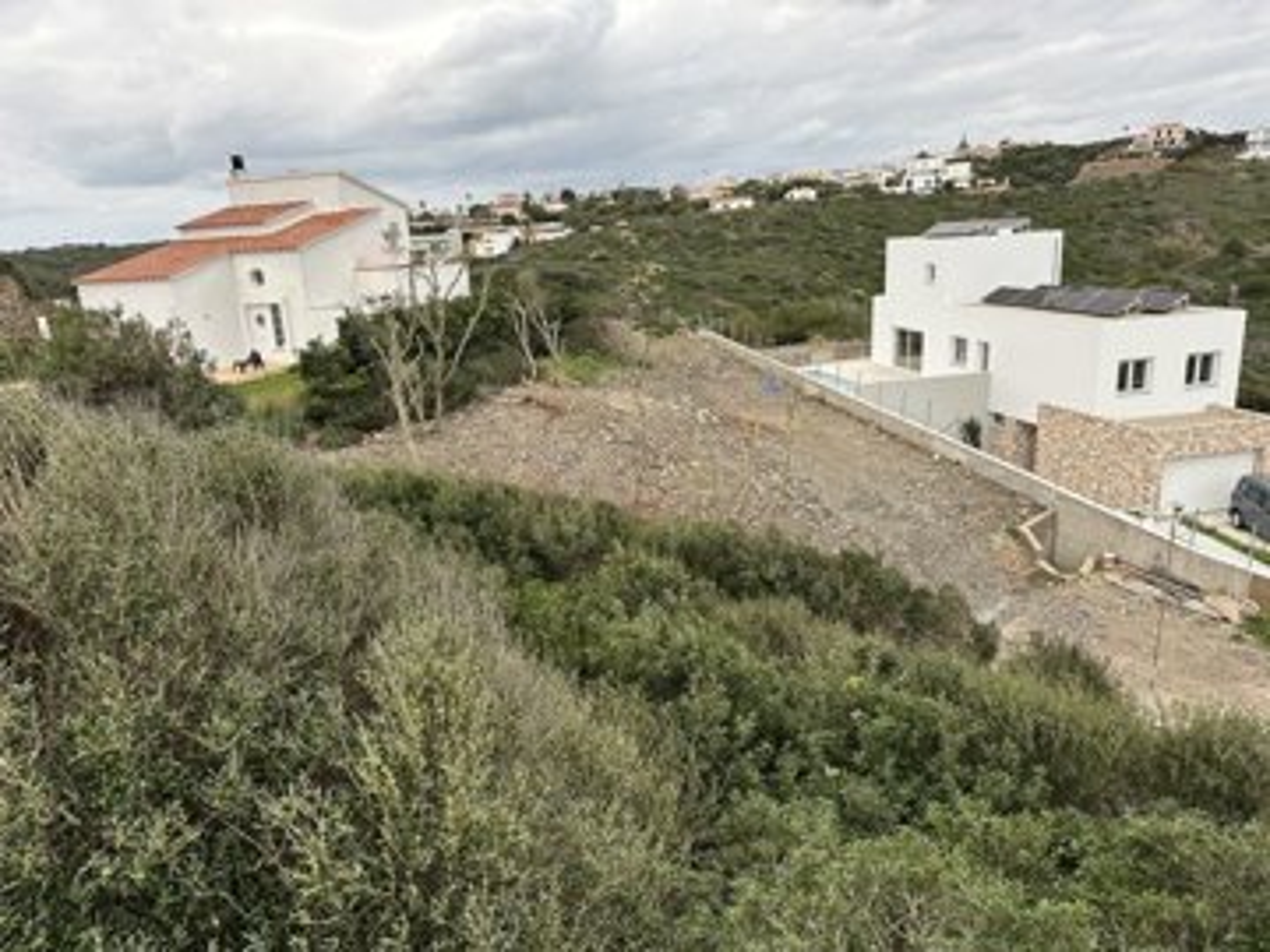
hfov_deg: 71.6
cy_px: 476
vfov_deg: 56.8
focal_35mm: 24
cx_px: 635
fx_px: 881
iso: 80
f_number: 1.78
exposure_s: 1/2525
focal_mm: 6.86
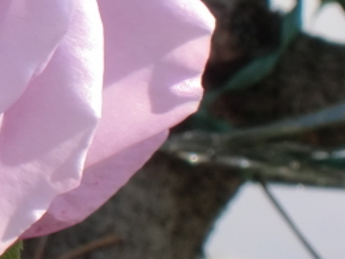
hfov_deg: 4.4
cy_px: -5
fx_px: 4483
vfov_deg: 3.3
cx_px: -311
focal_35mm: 450
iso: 50
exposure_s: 1/160
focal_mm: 20.21
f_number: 5.7
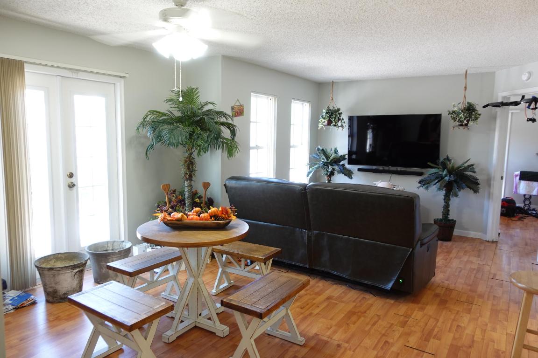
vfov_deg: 53.1
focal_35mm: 24
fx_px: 359
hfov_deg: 73.7
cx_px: 269
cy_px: 179
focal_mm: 9.4
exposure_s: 1/30
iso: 125
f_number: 2
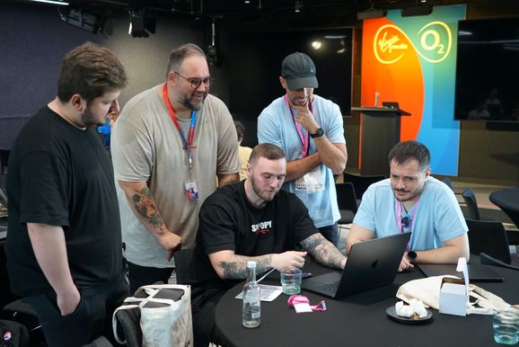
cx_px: 260
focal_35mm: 43
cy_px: 174
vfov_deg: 31.2
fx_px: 620
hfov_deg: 45.4
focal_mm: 43
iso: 3200
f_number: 4.5
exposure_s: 1/160
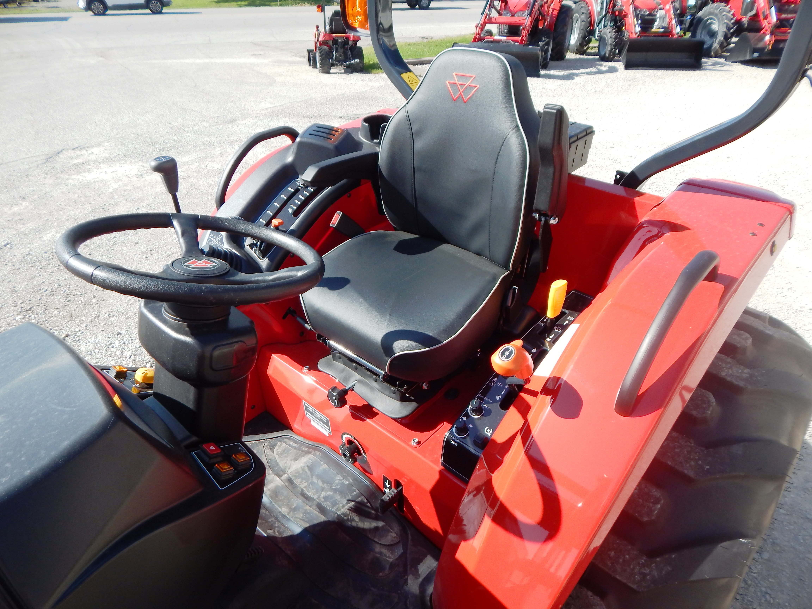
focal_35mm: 22
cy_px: 304
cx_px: 406
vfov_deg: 61.1
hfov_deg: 76.4
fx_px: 516
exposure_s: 1/800
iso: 125
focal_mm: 4
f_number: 3
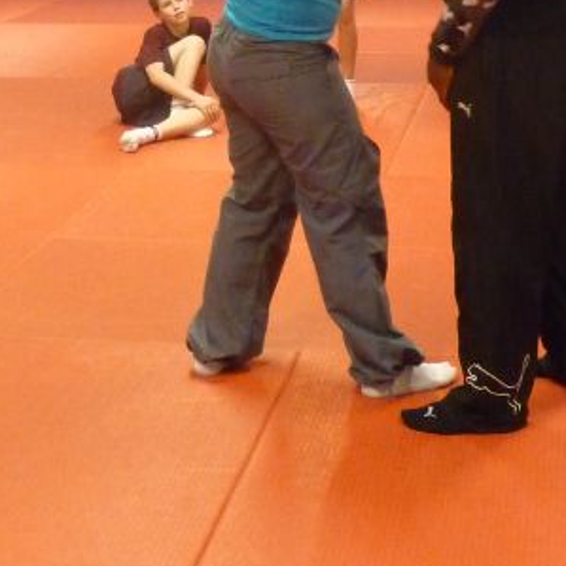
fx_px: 1609
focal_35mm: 87
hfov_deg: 19.9
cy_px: -27
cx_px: 326
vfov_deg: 19.3
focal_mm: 5.6
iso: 800
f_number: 3.6
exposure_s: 1/15
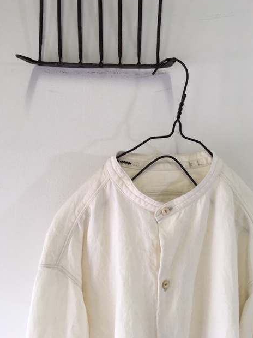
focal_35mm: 30
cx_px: 129
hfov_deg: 46.8
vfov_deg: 60.0
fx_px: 292
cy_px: 166
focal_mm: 4.15
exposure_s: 1/33
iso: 32
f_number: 2.2
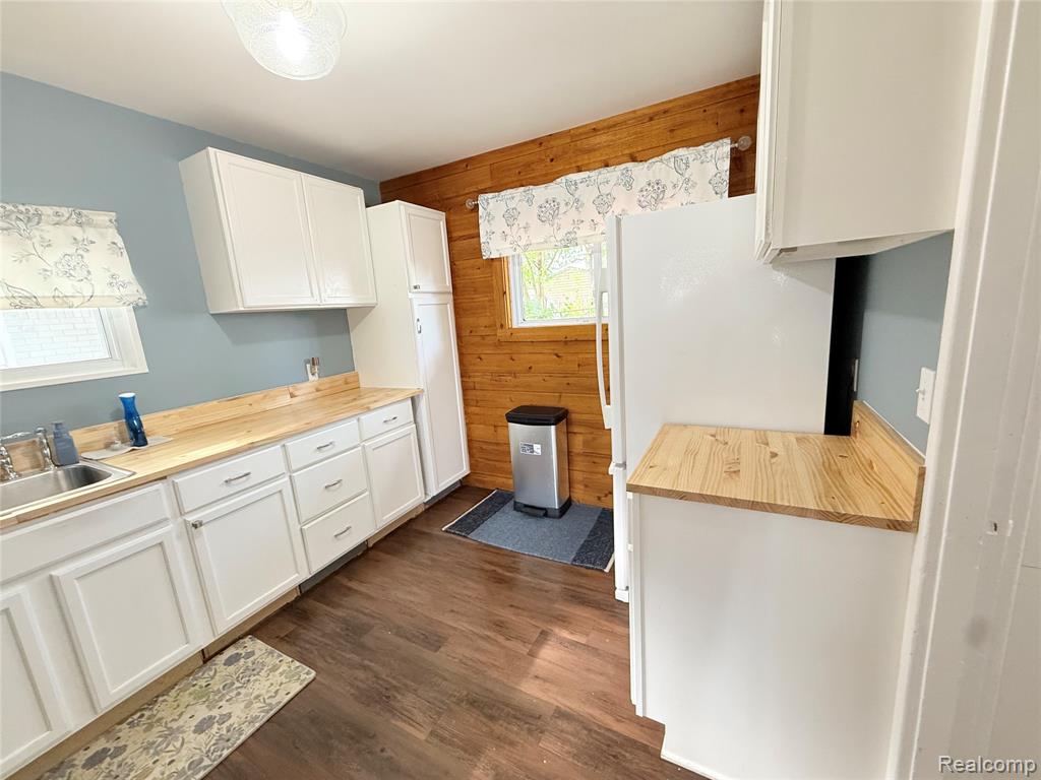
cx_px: 520
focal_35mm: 14
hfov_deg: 102.1
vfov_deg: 85.7
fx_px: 421
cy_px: 390
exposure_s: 1/60
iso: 250
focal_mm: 2.22
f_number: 2.2
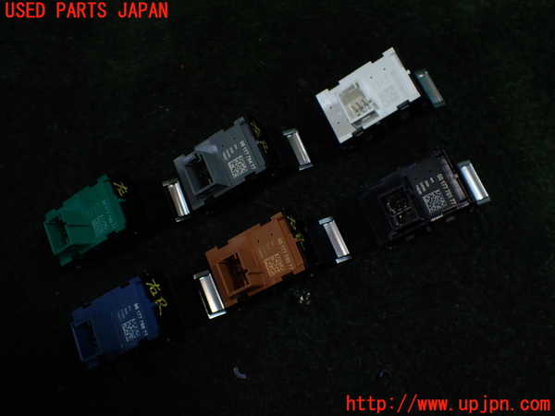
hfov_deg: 60.0
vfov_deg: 46.8
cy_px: 208
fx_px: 481
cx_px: 278
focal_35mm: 30
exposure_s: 1/125
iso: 160
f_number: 2.3
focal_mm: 5.4
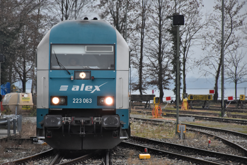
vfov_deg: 6.5
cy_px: 82
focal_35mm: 210
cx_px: 124
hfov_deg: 9.8
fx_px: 1441
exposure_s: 1/100
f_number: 5.6
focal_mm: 140
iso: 1600
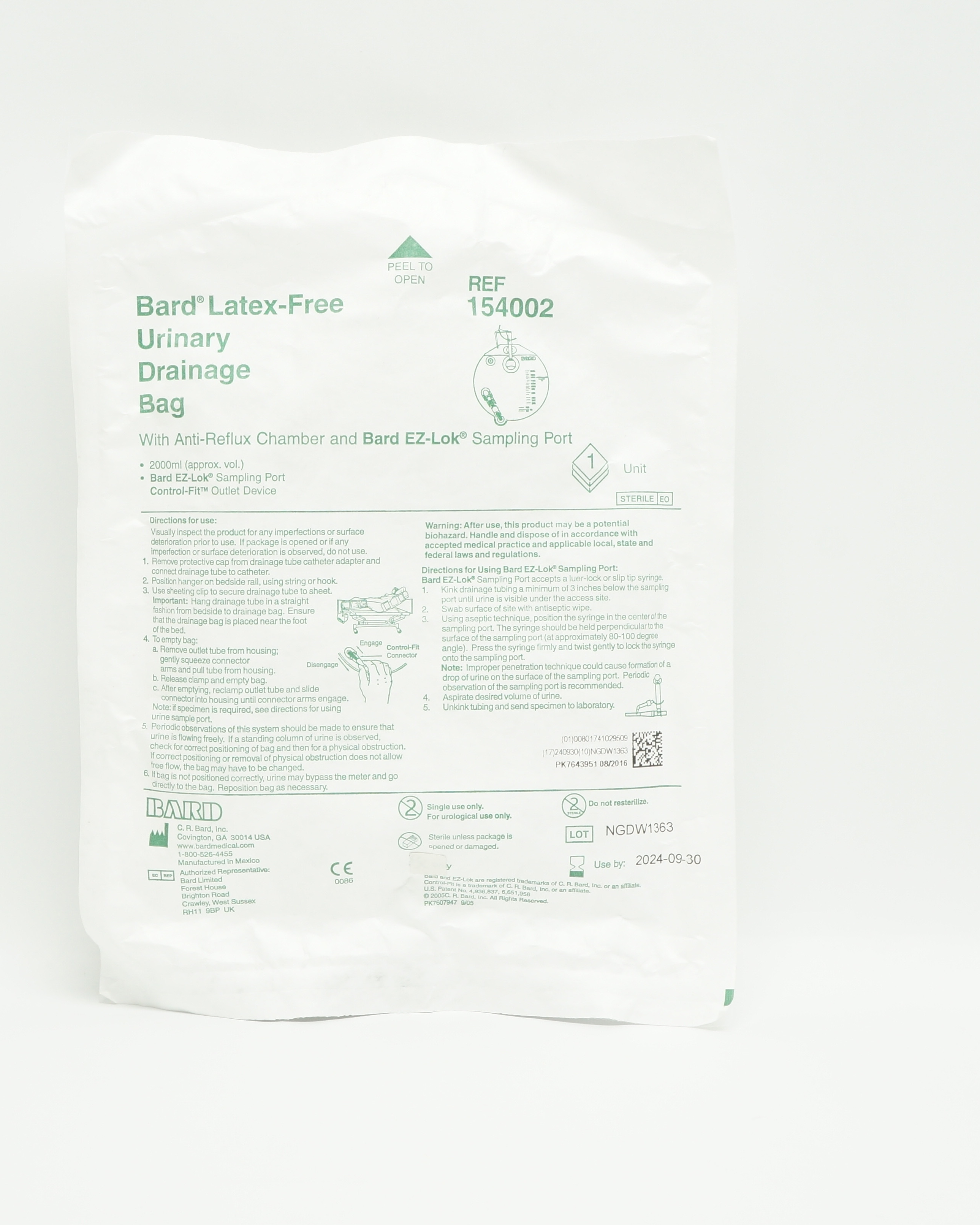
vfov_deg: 31.5
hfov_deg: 25.4
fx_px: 2175
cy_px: 606
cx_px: 406
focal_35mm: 60
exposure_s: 1/25
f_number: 9
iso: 400
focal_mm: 28
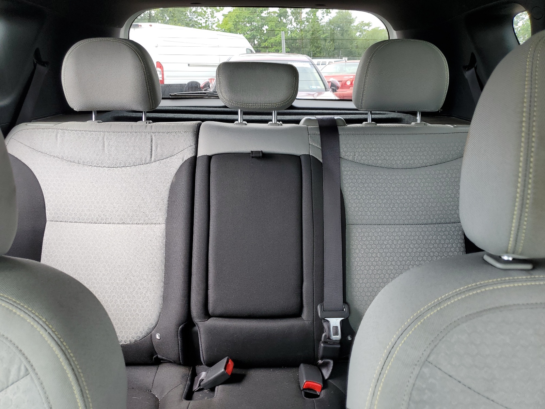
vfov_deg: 53.1
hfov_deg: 67.3
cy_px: 204
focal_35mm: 26
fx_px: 409
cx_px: 272
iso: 50
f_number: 1.5
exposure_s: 1/120
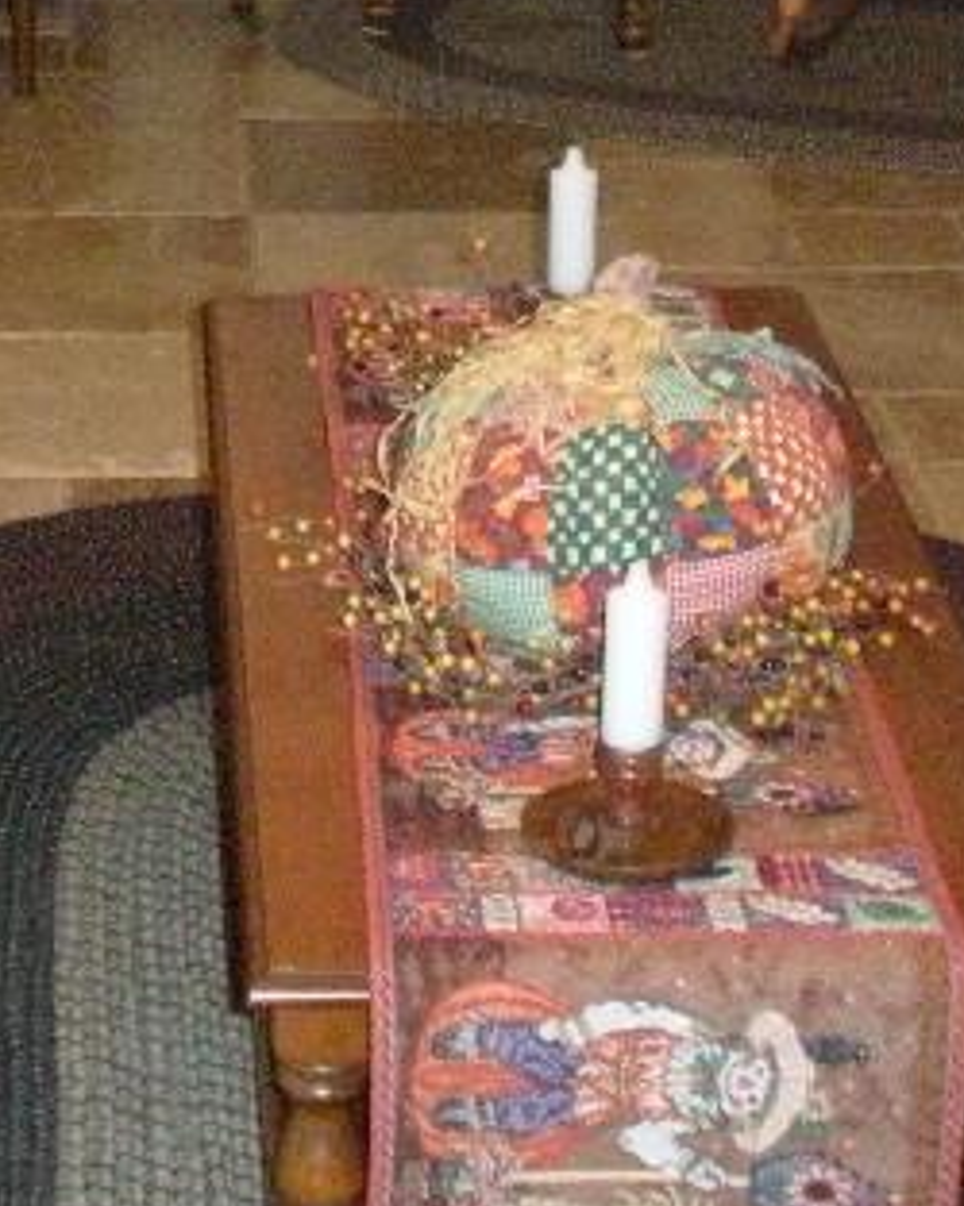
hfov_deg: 13.2
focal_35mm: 115
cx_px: -69
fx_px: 4105
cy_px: -231
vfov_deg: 16.1
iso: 714
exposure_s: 1/60
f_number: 3.5
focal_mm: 6.3
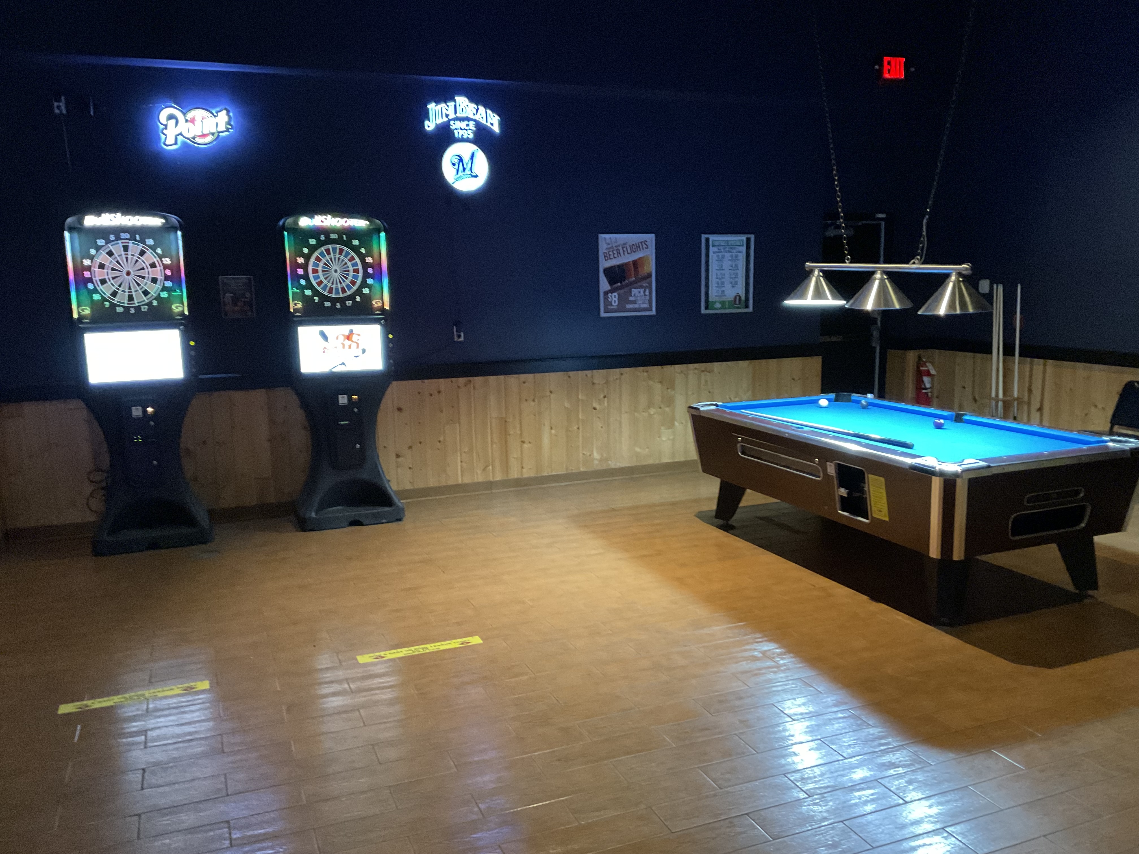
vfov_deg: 48.2
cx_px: 570
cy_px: 427
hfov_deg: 61.7
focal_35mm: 29
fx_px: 954
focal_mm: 3
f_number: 1.8
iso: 500
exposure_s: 1/30
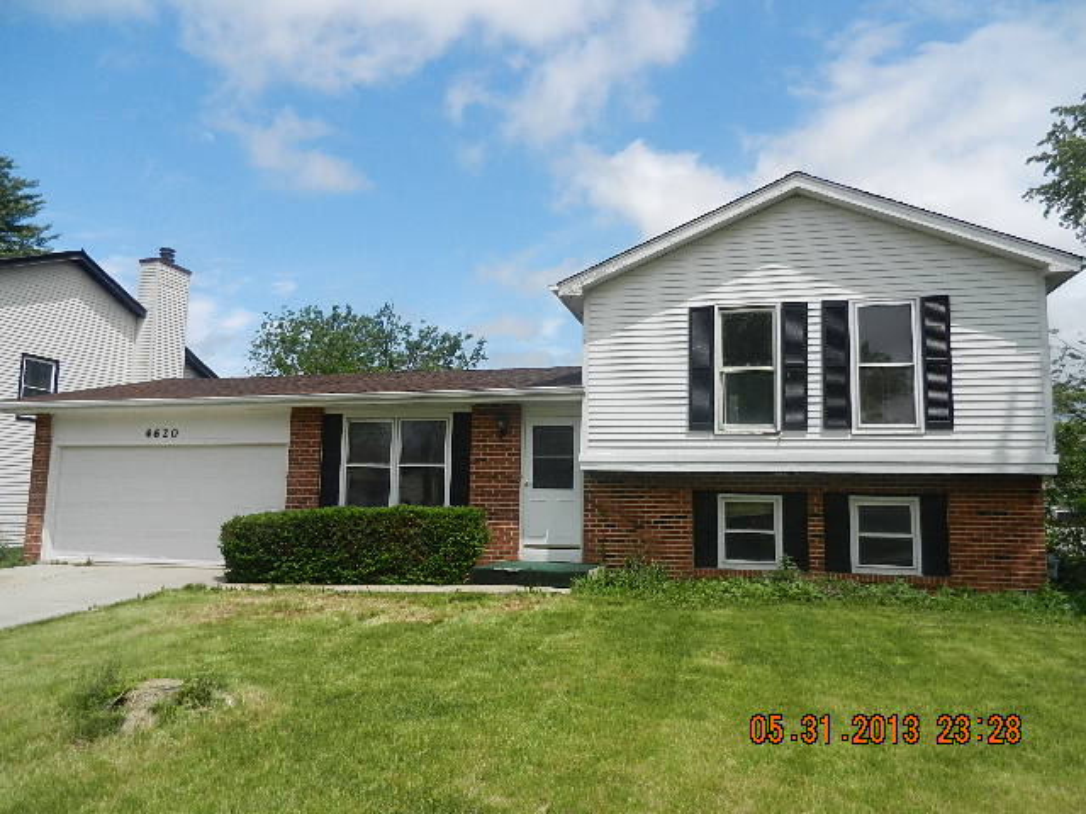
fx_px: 784
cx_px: 543
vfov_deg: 54.9
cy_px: 407
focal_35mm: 25
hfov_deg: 69.4
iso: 160
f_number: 7
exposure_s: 1/640
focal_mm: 4.5
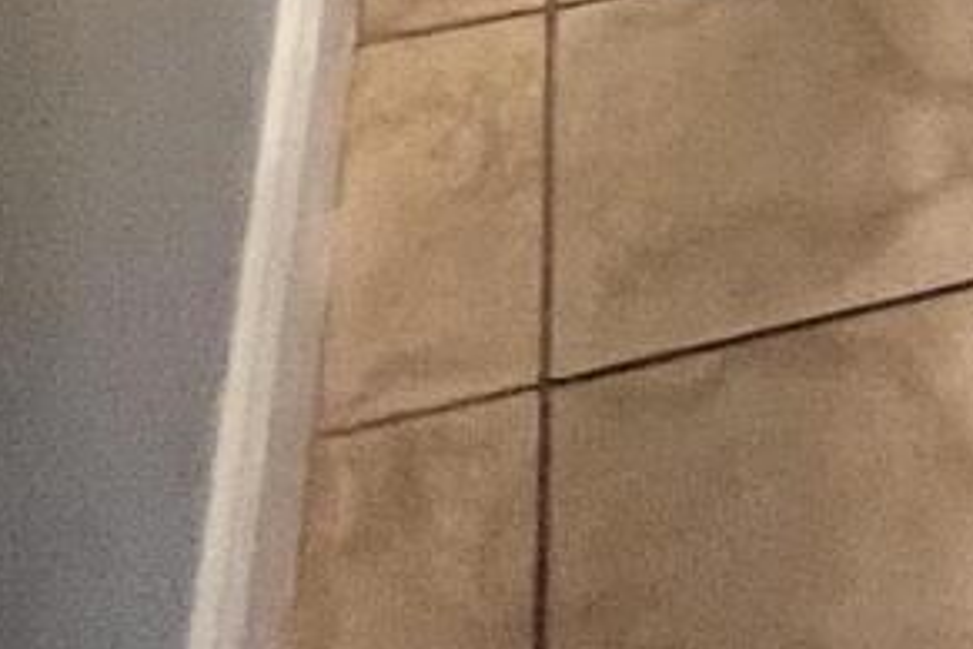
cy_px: -1509
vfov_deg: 9.7
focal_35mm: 93
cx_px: 1414
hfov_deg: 19.4
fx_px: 2513
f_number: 1.8
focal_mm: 1.57
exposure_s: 1/60
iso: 640
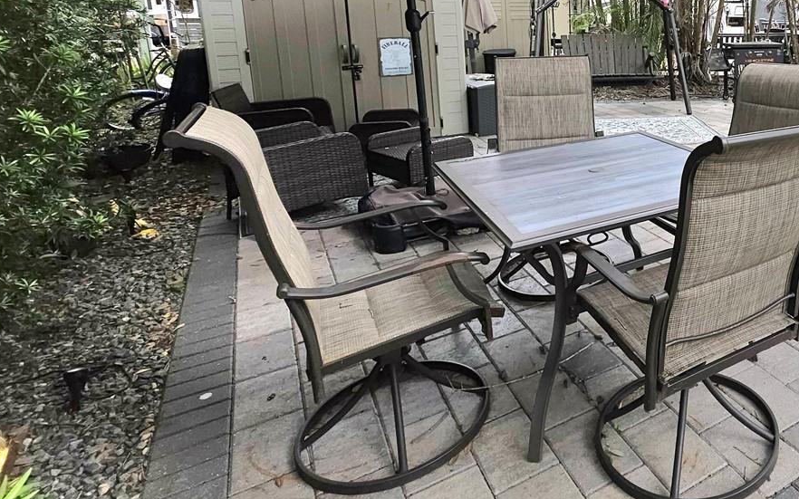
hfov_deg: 64.4
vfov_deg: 46.8
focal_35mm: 25
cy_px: 103
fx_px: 544
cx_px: 668
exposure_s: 1/167
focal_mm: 2.2
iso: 20
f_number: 1.9
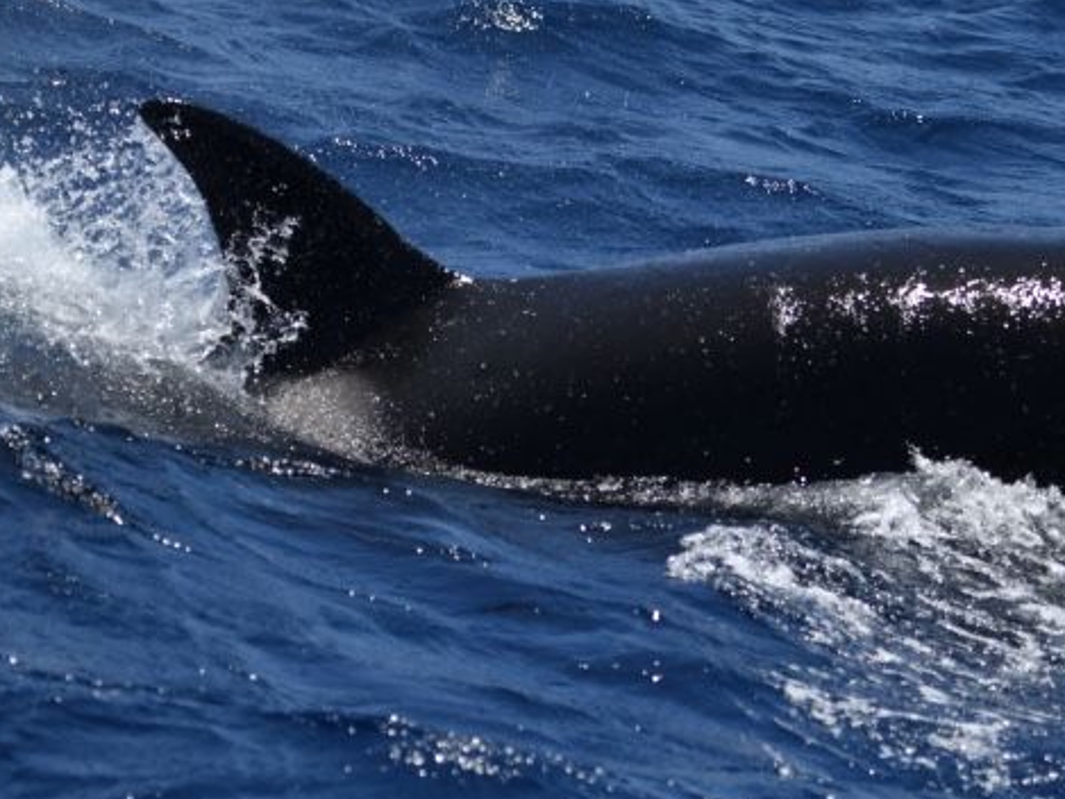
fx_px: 7817
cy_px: 221
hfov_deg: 7.8
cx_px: 774
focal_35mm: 254
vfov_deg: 5.9
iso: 640
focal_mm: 155
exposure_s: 1/8000
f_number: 5.3
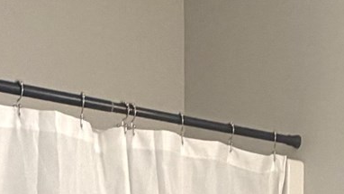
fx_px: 839
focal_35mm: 92
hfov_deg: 22.2
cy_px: 485
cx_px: 357
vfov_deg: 10.9
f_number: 2.2
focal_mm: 2.22
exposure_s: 1/120
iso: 250
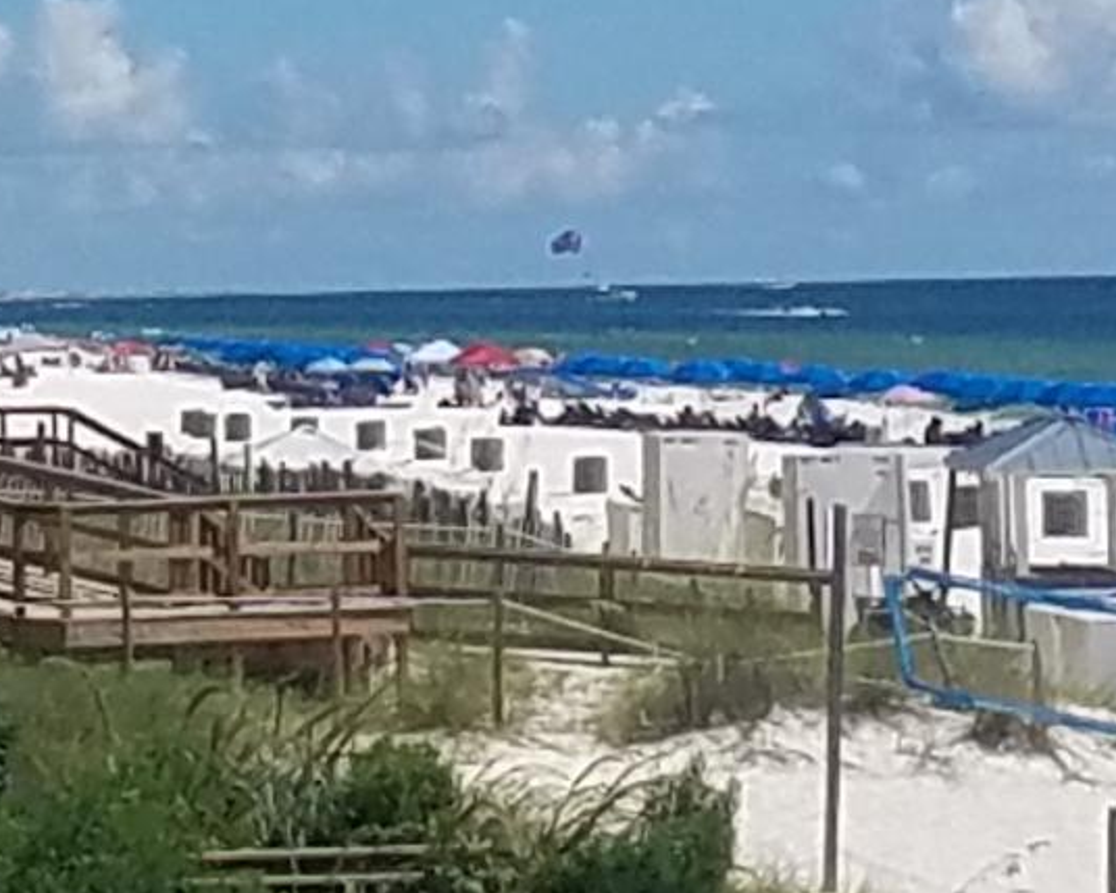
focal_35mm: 142
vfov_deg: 10.3
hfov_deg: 13.5
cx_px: 260
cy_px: -641
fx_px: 4691
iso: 50
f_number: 1.7
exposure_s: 1/5936
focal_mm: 4.2
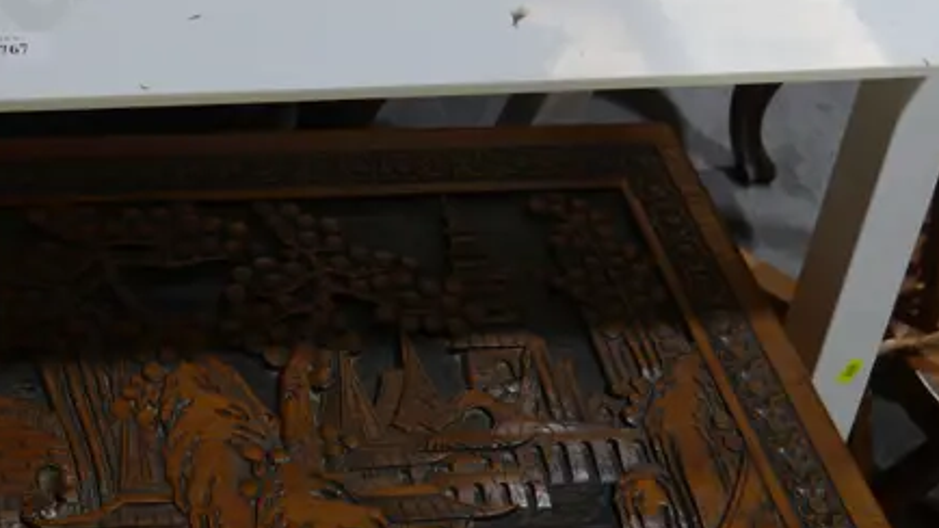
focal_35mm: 72
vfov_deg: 16.3
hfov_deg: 28.0
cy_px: -38
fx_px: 1792
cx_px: 50
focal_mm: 14
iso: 200
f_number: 3.5
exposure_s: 1/100
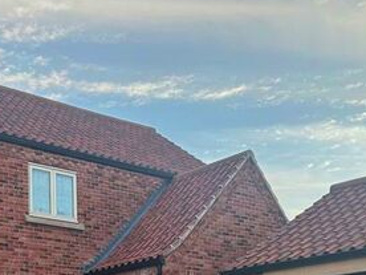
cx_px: 106
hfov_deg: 29.1
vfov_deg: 21.3
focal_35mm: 66
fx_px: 698
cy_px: 286
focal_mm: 5.7
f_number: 1.5
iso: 50
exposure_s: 1/917
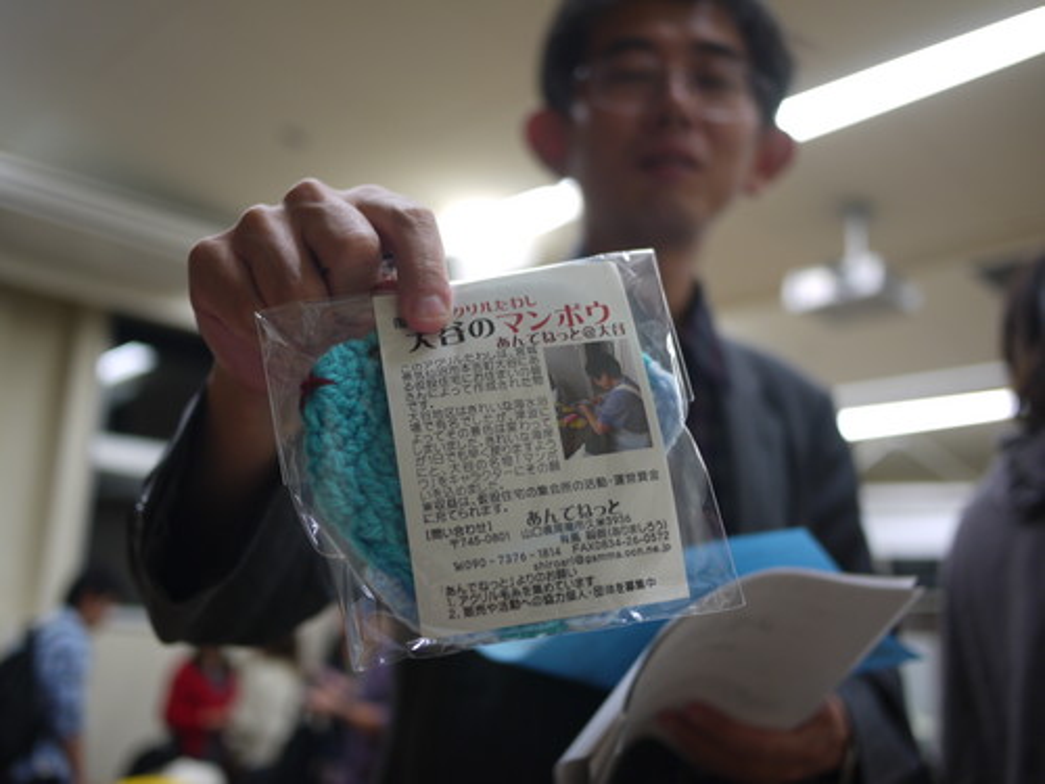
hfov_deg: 46.8
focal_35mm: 40
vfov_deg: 36.0
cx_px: 522
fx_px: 1208
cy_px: 392
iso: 100
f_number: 1.7
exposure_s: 1/40
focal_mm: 20
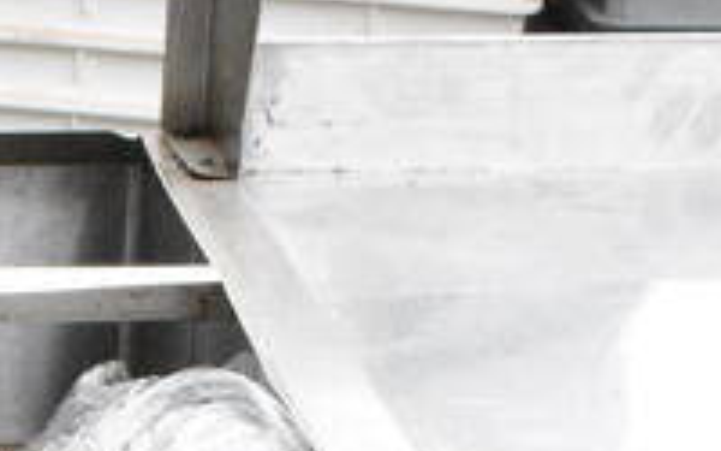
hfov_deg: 13.5
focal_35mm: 146
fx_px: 2875
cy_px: 796
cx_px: -357
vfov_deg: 8.6
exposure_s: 1/640
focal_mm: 21
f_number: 13
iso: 6400
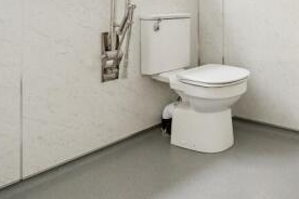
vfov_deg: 32.5
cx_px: 316
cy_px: 4
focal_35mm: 38
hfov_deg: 42.0
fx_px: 316
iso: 320
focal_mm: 16
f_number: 5.6
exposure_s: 1/1.25
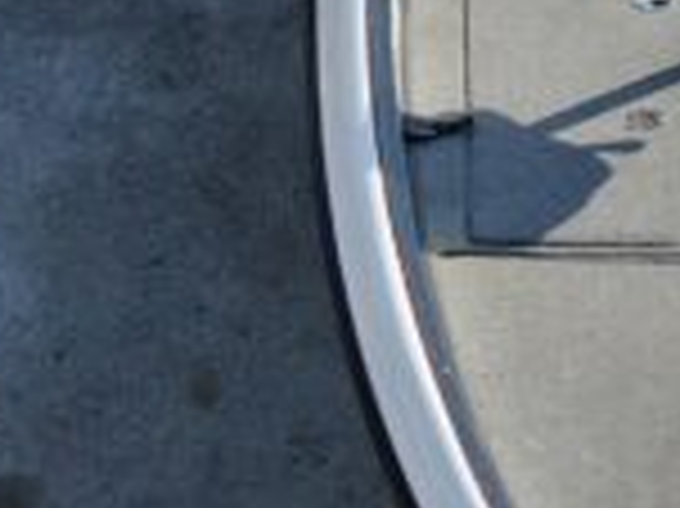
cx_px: 869
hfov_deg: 9.3
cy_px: -58
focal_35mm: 210
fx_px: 4122
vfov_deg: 7.0
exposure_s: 1/640
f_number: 3.1
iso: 100
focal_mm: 5.33
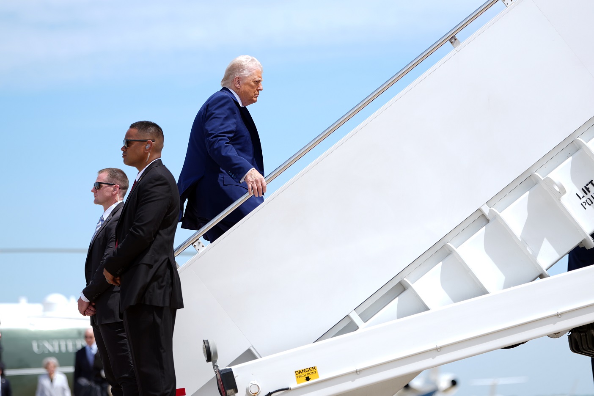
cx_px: 297
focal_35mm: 142
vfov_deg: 9.7
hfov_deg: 14.4
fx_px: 2343
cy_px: 198
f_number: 2
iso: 50
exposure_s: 1/1600
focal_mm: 95
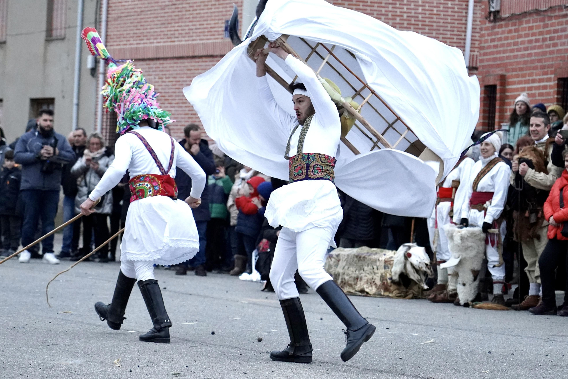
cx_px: 285
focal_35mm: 154
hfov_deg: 13.3
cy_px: 189
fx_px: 2430
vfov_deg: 8.9
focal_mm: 102
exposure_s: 1/640
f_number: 4
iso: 6400
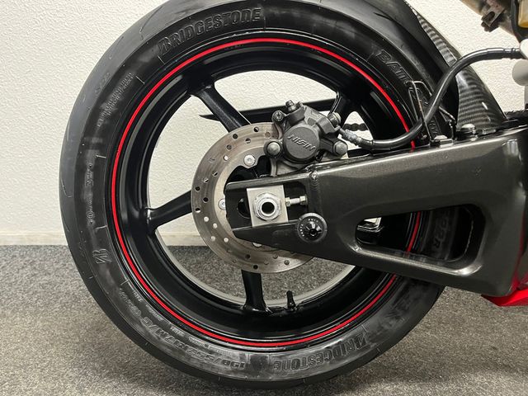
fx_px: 397
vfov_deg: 53.1
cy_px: 198
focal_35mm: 26
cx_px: 264
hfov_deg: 67.3
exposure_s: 1/33
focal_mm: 5.1
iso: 400
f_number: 1.6
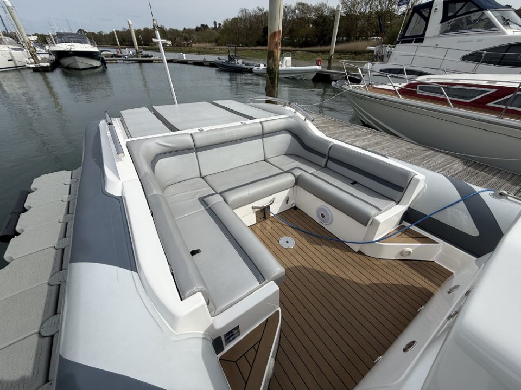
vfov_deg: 85.7
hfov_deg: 102.1
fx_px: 211
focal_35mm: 14
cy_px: 195
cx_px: 260
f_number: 2.2
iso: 50
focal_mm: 2.2
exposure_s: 1/5155
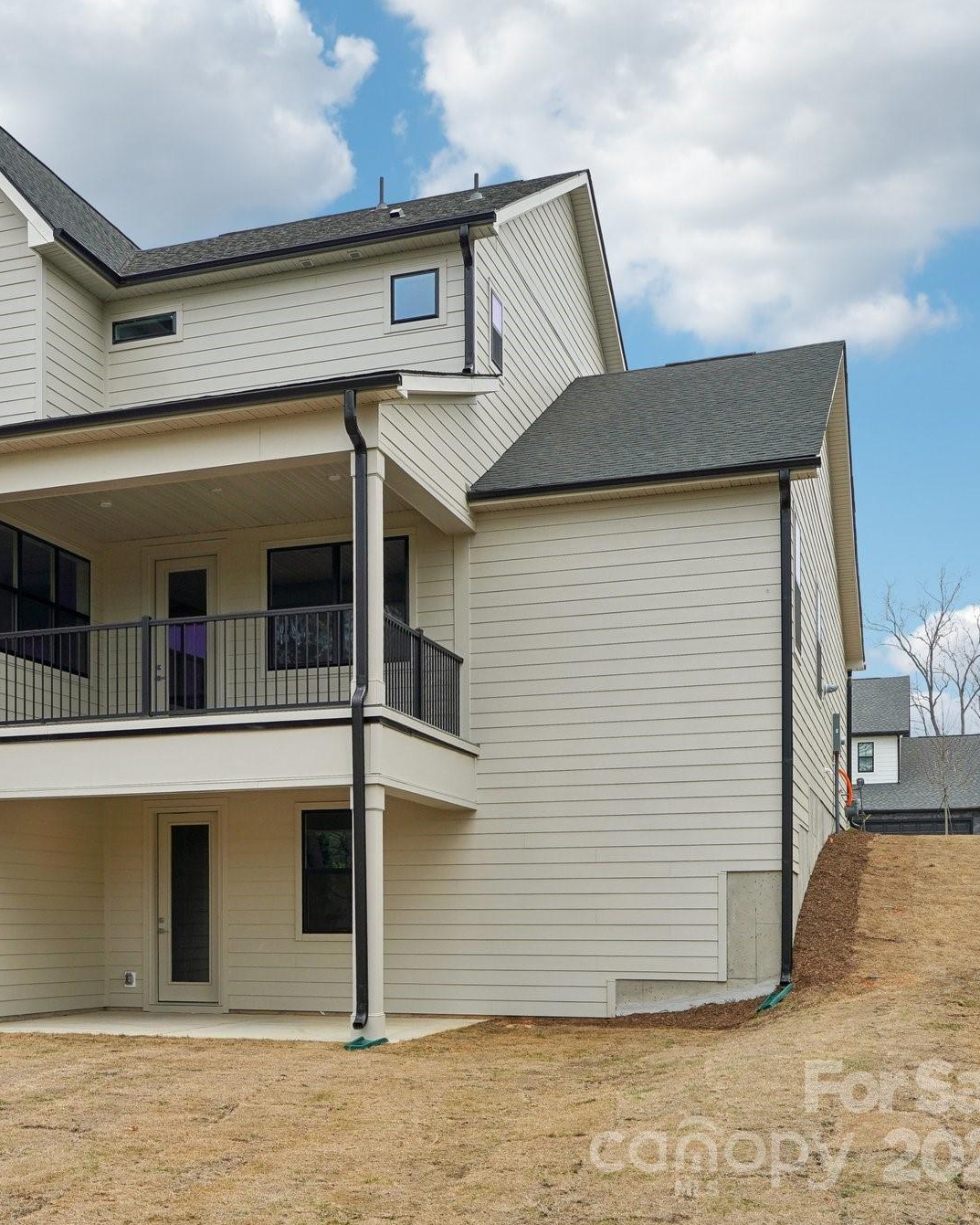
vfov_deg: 42.9
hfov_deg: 33.7
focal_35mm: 43
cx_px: 171
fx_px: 1559
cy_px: 608
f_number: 8
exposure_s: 1/45
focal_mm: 20
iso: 100
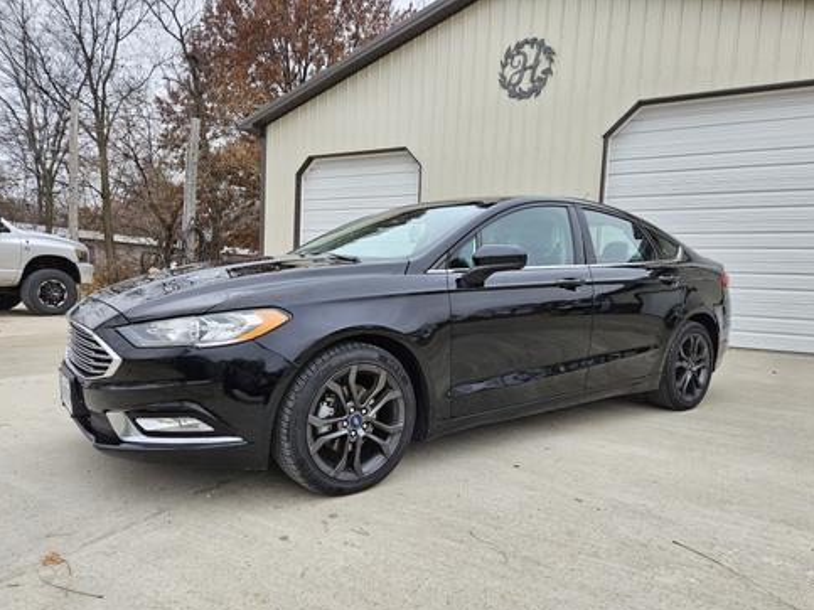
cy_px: 317
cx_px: 410
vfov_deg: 56.8
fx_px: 564
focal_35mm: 24
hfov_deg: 71.6
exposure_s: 1/133
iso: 25
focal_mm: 5.4
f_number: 1.8
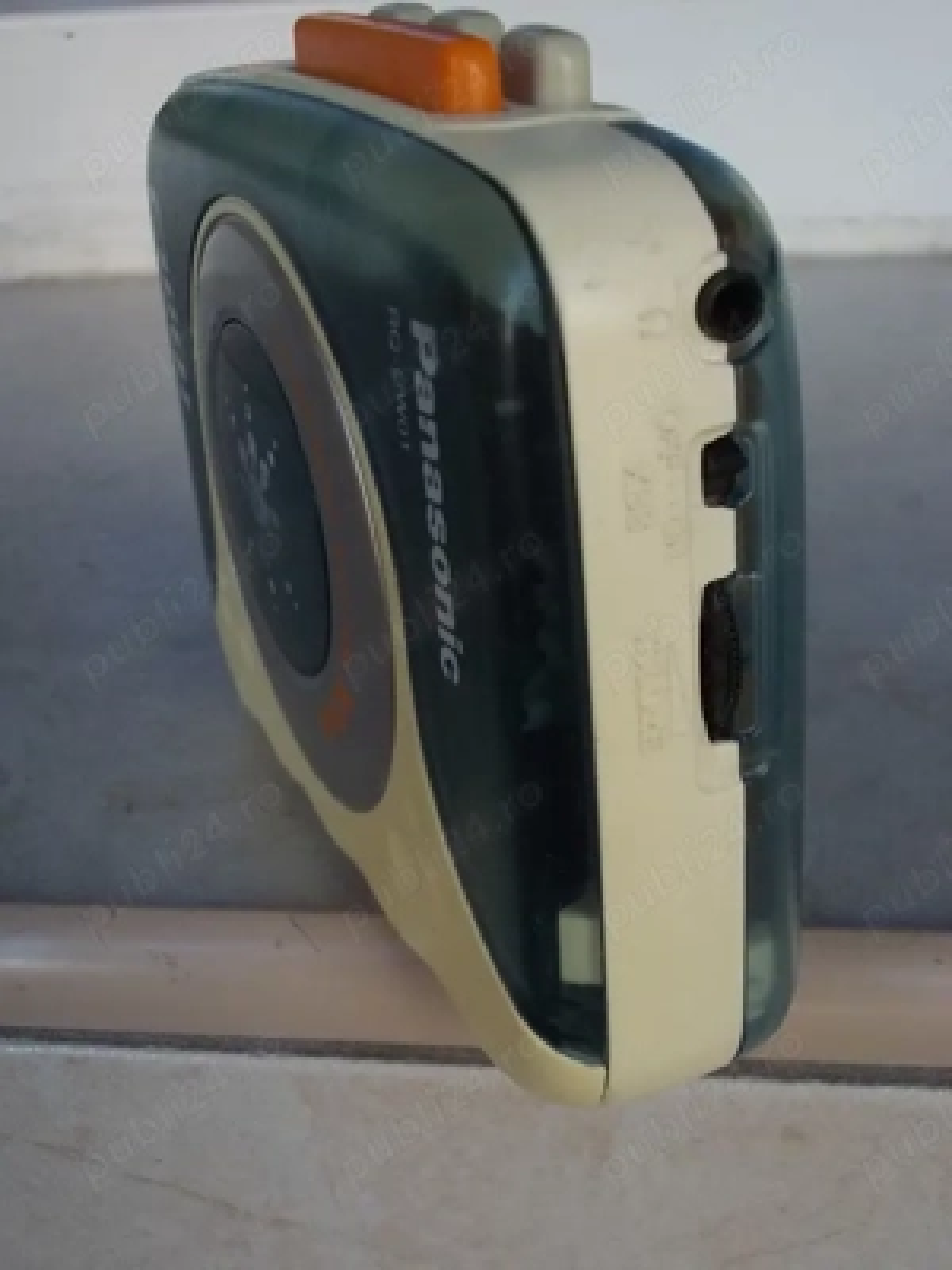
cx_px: 476
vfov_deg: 43.9
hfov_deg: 33.6
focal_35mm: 43
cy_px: 635
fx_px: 1577
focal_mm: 6.1
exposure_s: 1/160
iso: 200
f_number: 3.3
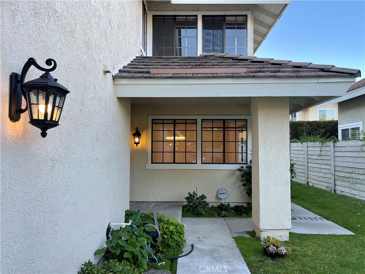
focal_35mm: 26
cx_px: 182
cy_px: 137
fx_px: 274
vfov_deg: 53.1
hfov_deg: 67.3
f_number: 1.6
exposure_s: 1/200
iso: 32
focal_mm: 5.1
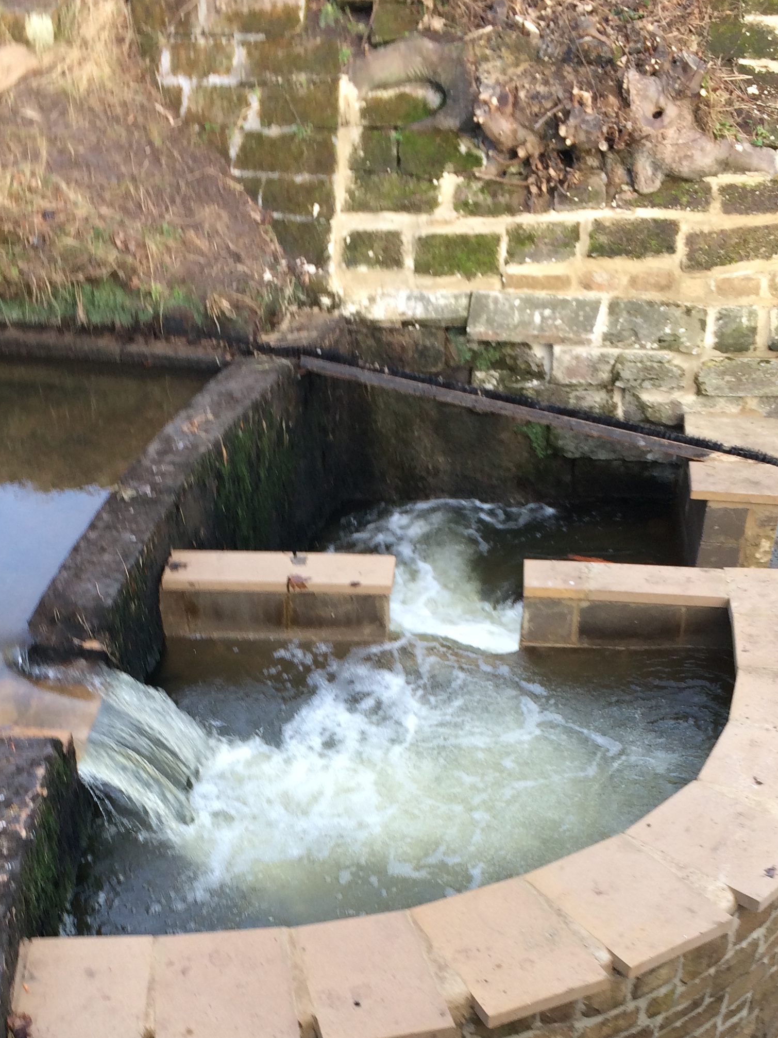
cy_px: 814
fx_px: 1409
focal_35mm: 47
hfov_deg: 30.8
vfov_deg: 39.0
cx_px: 326
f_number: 2.2
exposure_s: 1/100
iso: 50
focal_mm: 4.15
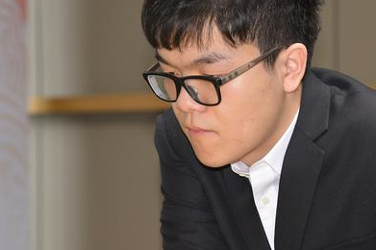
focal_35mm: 153
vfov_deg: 9.0
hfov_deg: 13.4
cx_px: 241
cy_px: 139
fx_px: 1597
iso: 1000
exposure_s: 1/60
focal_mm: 92
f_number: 5
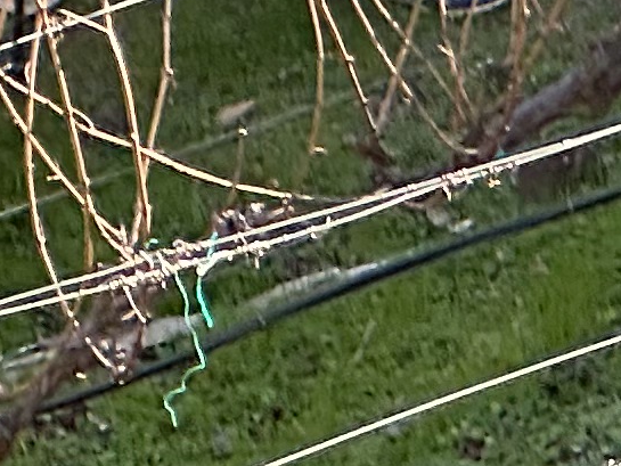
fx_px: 10228
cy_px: -543
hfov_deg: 3.4
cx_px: 1654
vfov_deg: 2.6
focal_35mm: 570
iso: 40
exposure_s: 1/99
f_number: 2.8
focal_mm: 9
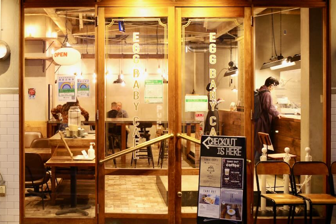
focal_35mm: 39
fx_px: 364
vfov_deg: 34.2
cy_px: 98
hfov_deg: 49.4
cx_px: 147
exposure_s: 1/30
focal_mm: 18.3
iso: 500
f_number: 2.8
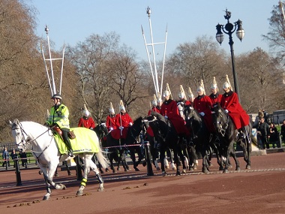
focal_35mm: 106
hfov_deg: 18.5
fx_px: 873
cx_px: 142
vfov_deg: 14.0
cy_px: 107
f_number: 5.9
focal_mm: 18.9
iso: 64
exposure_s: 1/200
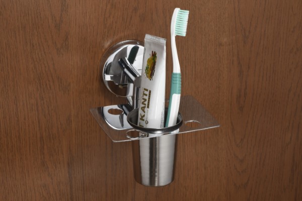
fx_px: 1065
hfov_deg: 16.1
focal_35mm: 127
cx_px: 151
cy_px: 100
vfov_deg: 10.8
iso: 80
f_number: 16
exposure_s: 1/30
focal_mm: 85
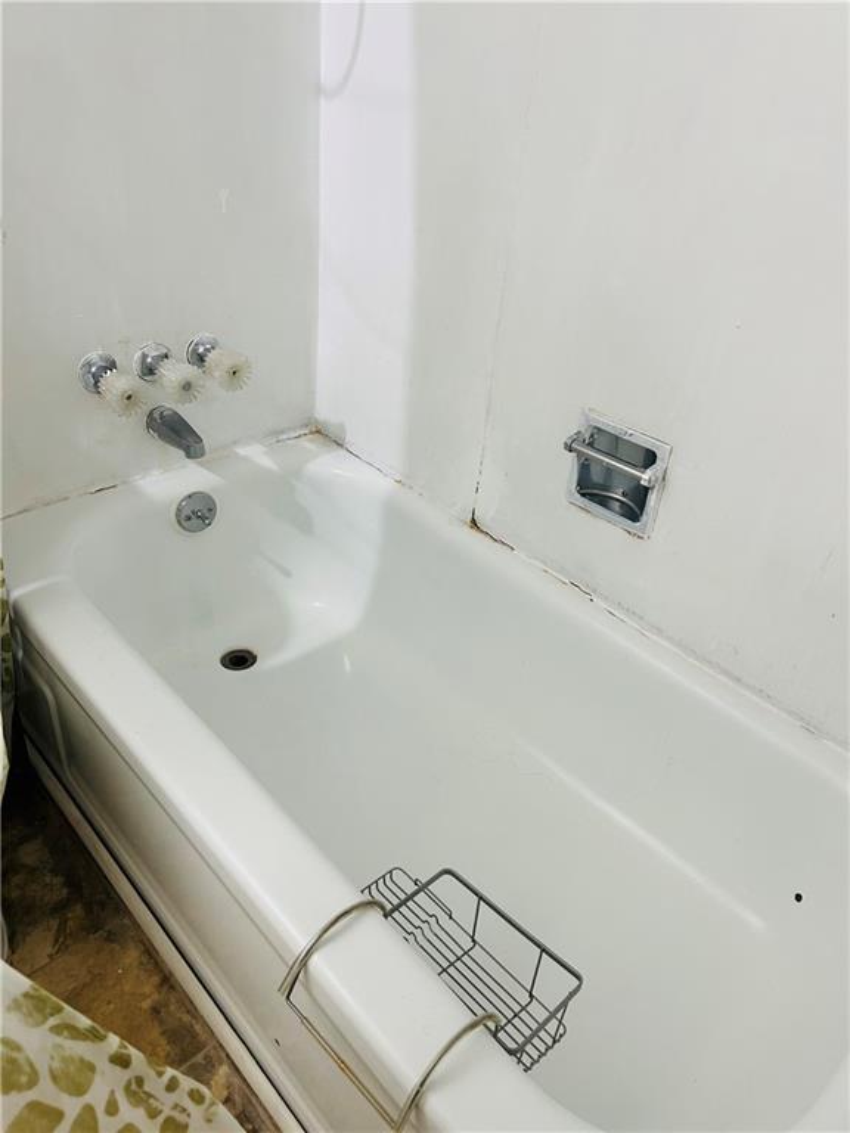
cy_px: 566
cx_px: 425
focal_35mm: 26
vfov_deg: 67.3
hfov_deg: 53.1
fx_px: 851
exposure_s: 1/60
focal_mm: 5.7
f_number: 1.5
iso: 160
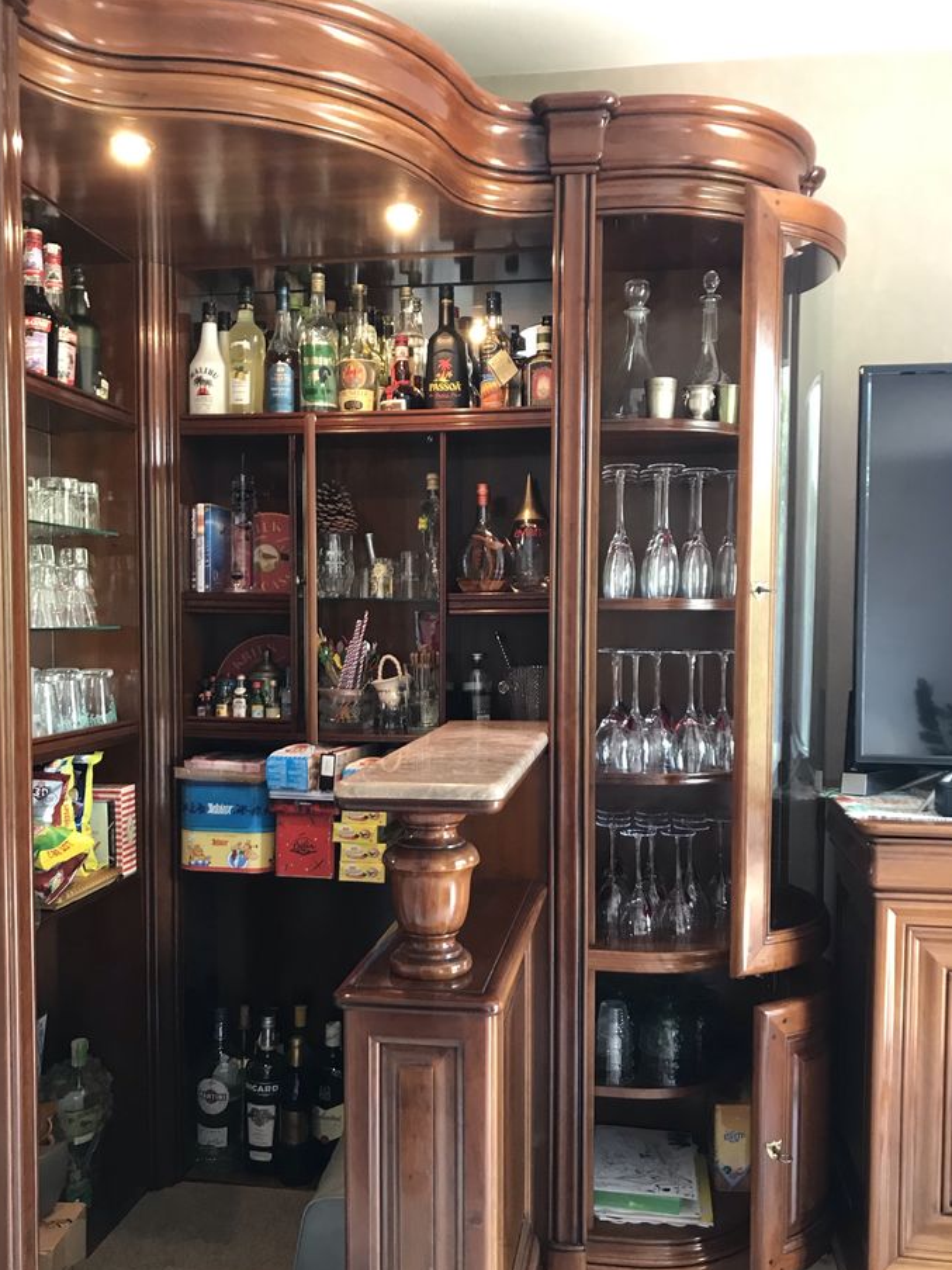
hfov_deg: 45.4
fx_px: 1137
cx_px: 464
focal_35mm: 31
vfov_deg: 58.2
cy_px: 698
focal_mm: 3.99
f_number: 1.8
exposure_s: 1/17
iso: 50
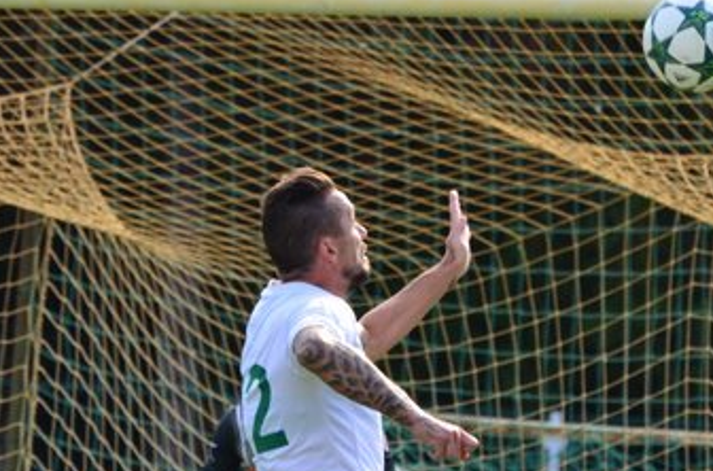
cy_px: 420
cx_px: 327
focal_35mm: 845
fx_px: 16689
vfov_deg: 1.6
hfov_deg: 2.4
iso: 640
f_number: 5.3
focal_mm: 210
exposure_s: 1/1600
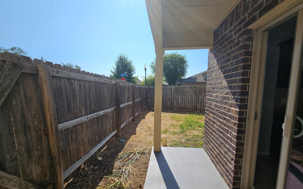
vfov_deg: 78.5
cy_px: 102
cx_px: 152
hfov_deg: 105.3
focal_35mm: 14
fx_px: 116
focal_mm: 2.2
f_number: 2.2
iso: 50
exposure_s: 1/2715
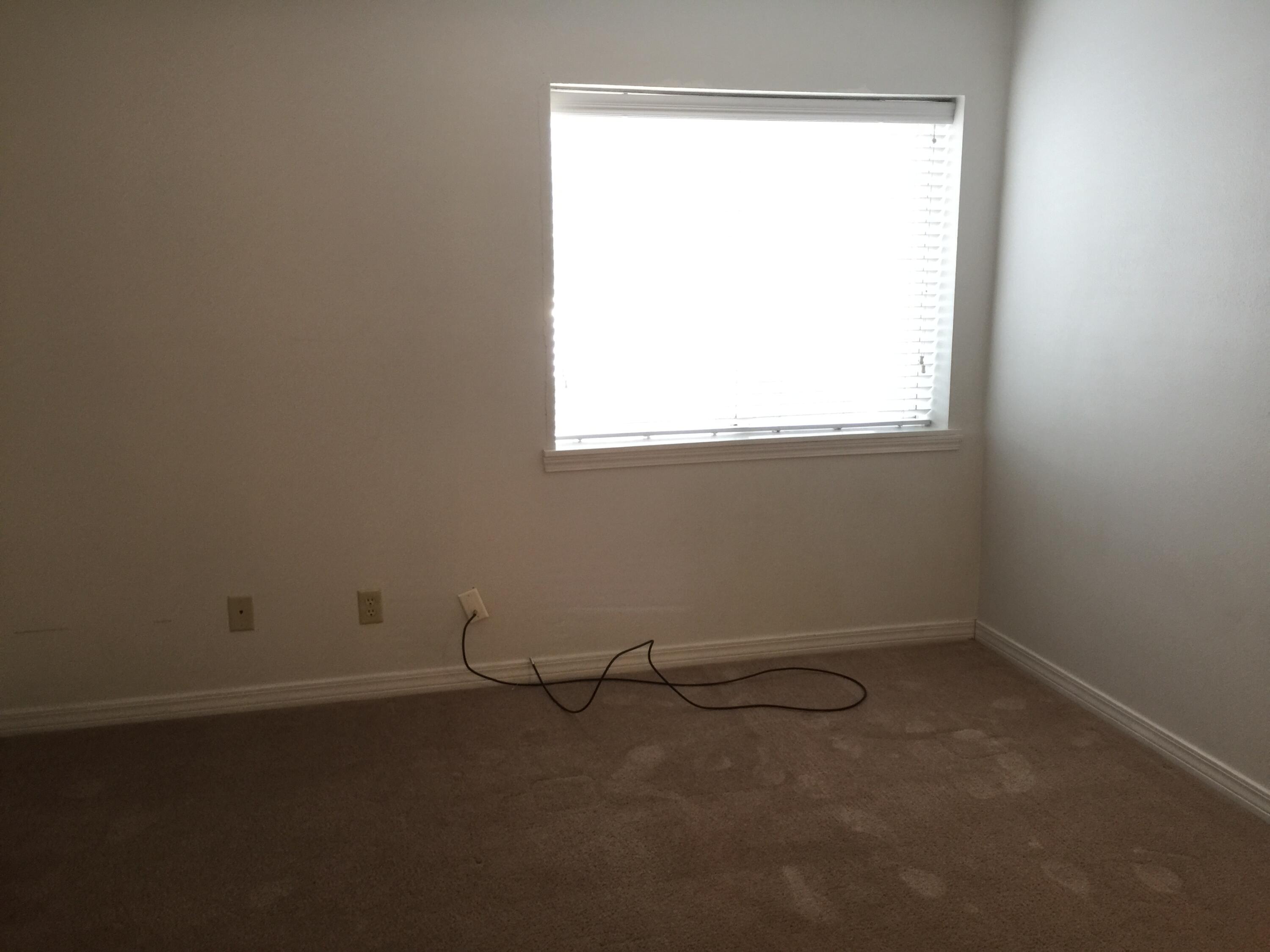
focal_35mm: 29
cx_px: 635
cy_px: 476
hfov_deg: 61.7
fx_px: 1064
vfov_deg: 48.2
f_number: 2.2
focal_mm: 4.15
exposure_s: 1/15
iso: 64
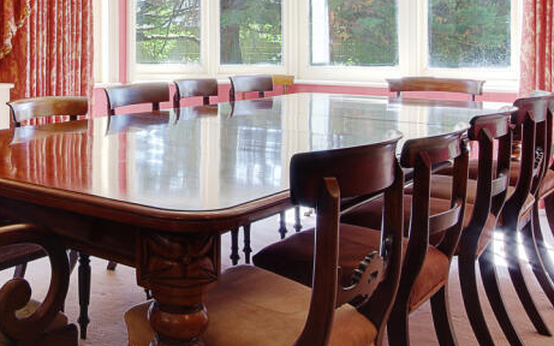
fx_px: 649
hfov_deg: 43.5
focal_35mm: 43
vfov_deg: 29.2
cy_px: 69
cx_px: 93
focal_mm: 13
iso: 100
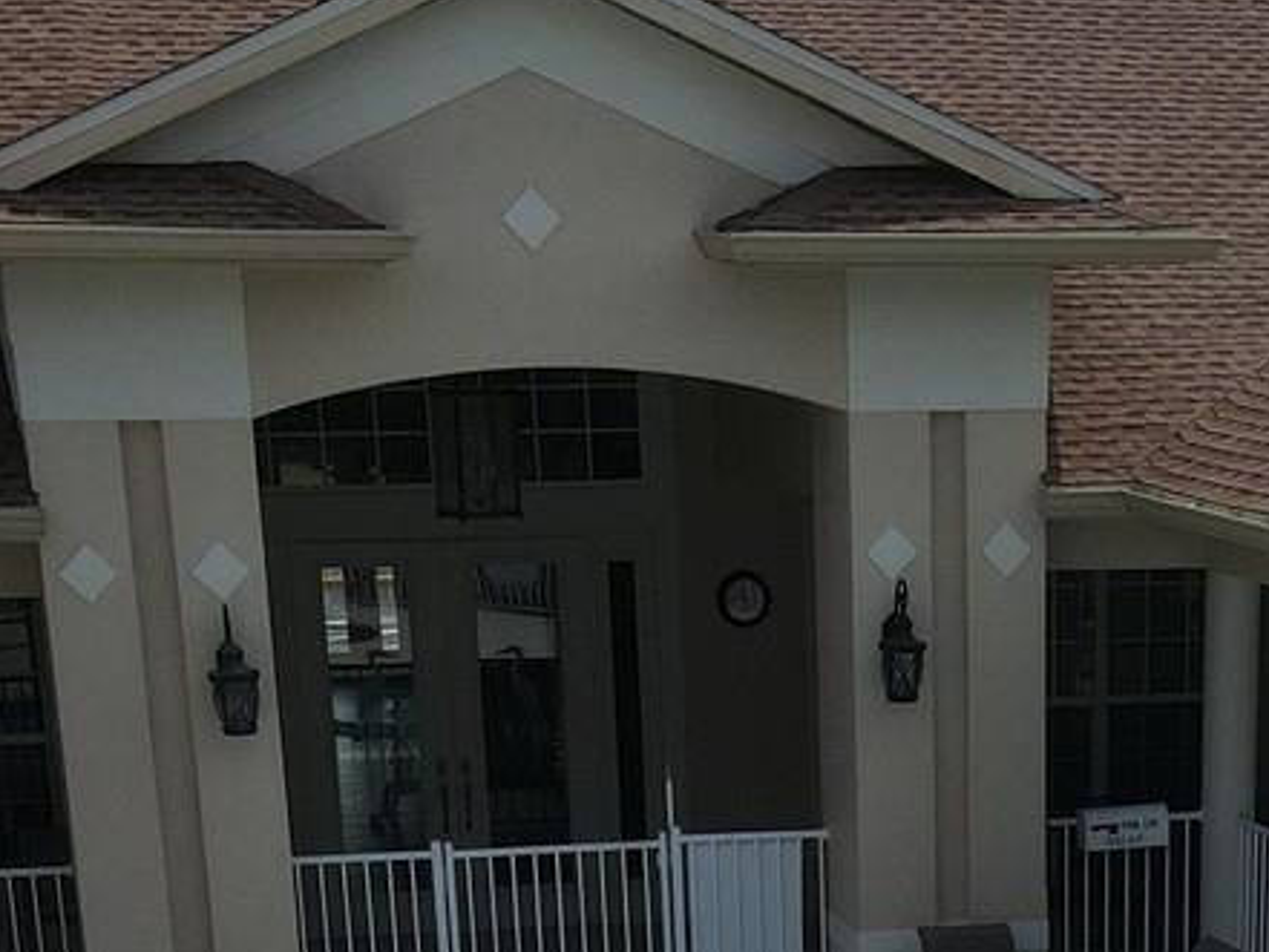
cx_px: 1099
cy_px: 1639
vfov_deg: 15.0
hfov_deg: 22.1
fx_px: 3190
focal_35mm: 87
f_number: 2.8
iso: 100
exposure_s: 1/1250
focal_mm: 4.5
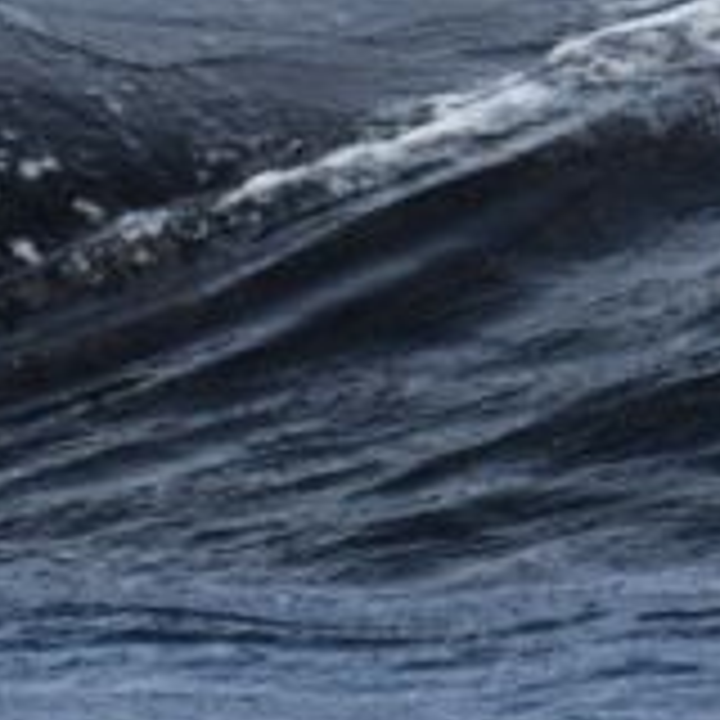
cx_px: -526
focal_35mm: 2126
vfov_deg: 0.8
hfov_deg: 0.8
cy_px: -106
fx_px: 50029
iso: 1250
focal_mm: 500
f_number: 6.3
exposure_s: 1/8000
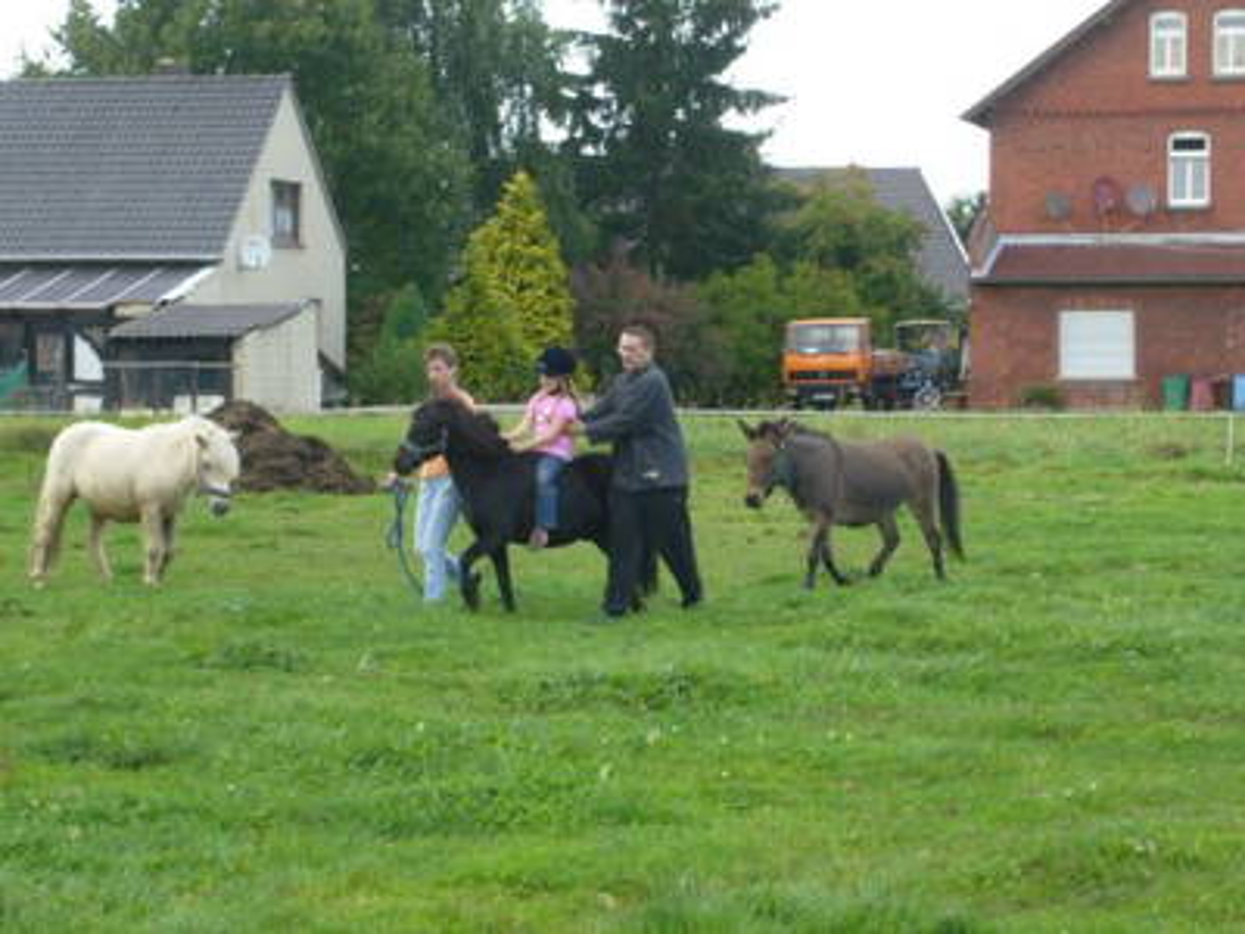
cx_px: 622
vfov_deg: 14.1
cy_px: 467
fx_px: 3776
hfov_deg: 18.7
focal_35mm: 105
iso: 100
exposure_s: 1/60
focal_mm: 17.4
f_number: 5
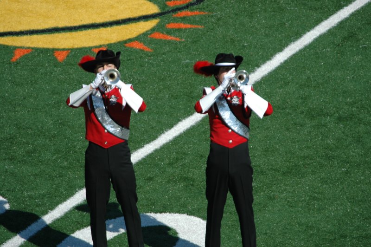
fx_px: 6178
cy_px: 124
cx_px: 186
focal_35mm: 600
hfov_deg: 3.4
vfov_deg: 2.3
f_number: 5.6
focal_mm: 400
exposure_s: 1/1000
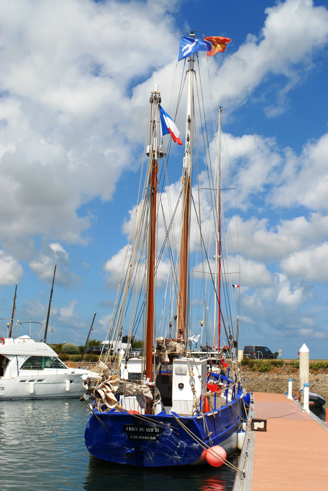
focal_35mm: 51
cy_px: 246
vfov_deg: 38.8
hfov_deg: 26.6
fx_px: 695
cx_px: 164
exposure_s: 1/400
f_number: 10
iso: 160
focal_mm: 34
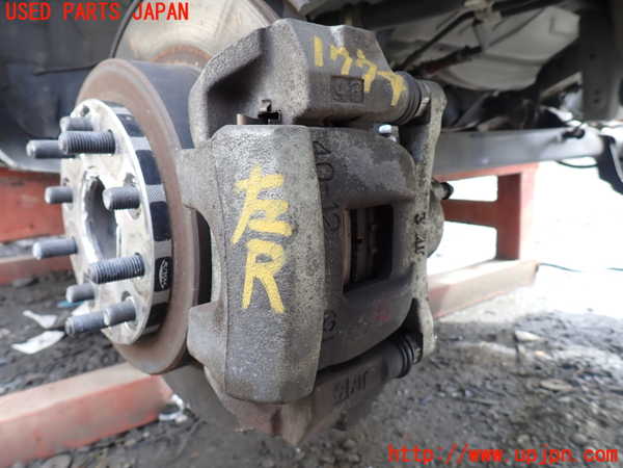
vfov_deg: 54.9
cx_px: 312
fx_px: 450
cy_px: 234
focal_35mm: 25
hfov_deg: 69.4
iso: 100
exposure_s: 1/80
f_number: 2.8
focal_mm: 4.5
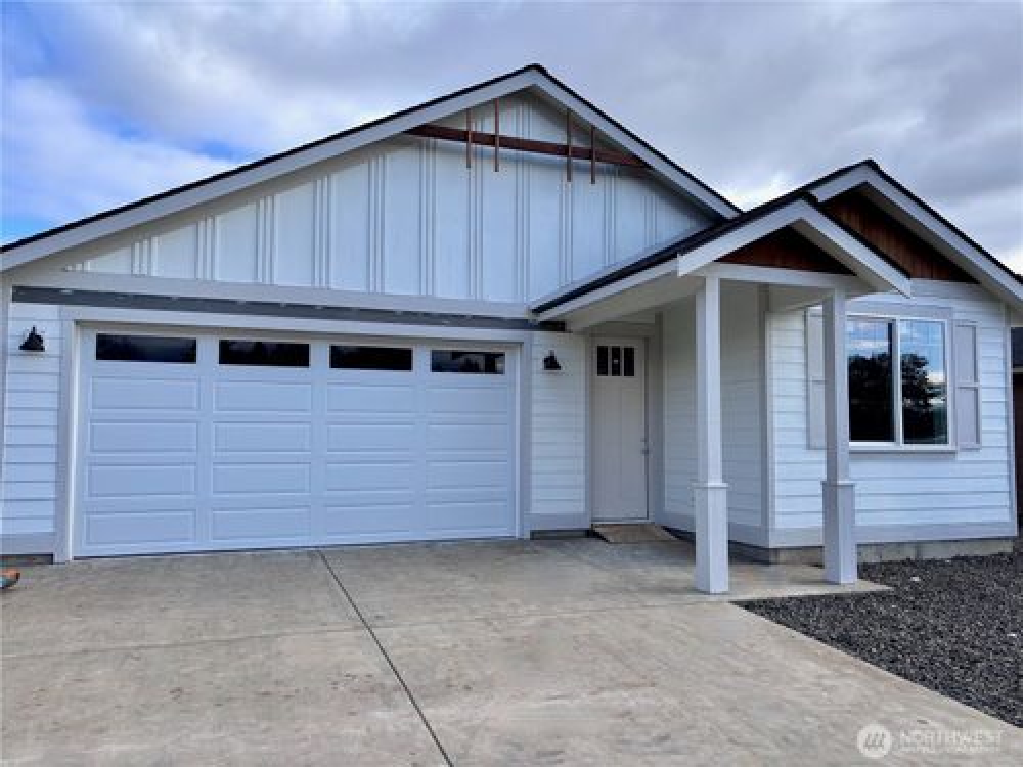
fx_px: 768
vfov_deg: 53.1
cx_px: 512
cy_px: 384
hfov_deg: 67.3
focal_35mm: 26
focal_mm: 5.96
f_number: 1.6
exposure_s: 1/2024
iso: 50
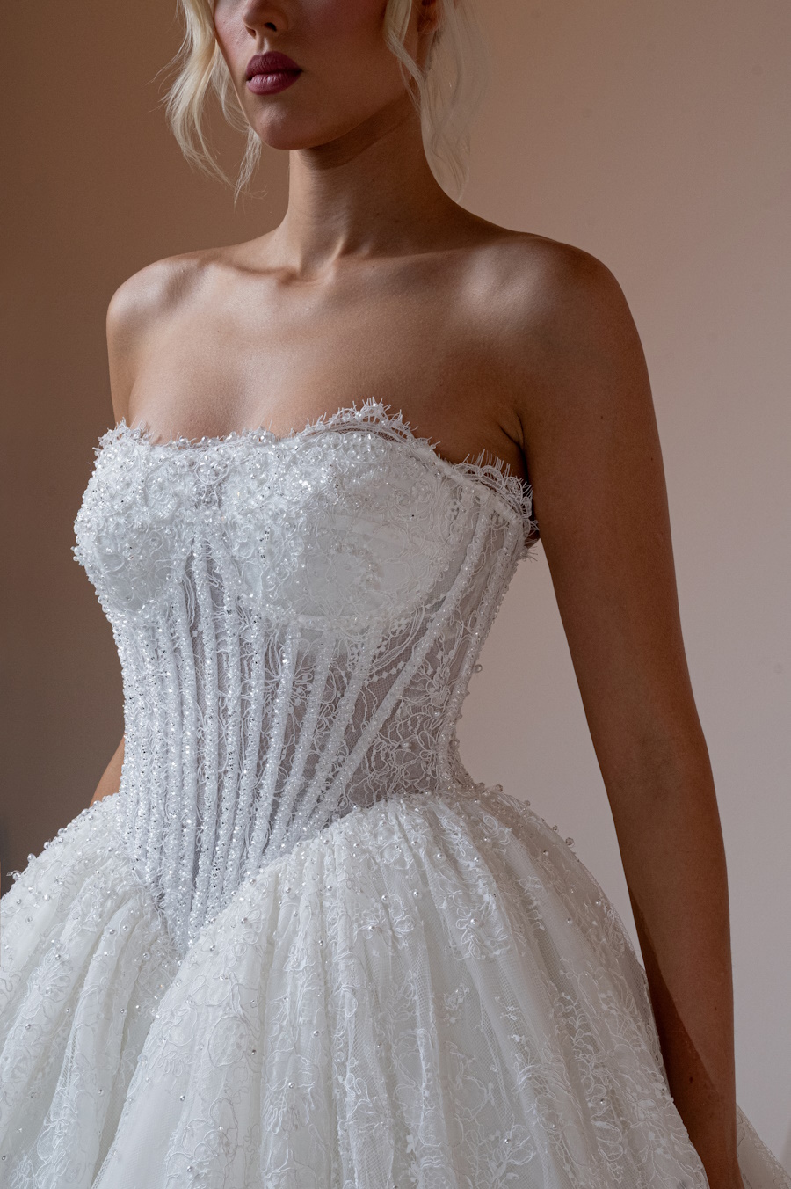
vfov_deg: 28.1
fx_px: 2375
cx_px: 396
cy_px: 594
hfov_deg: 18.9
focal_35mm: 72
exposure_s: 1/200
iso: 1000
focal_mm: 48
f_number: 13
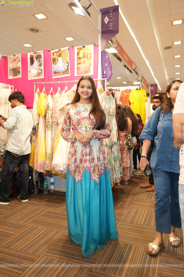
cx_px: 92
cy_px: 138
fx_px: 222
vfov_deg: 63.7
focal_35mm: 29
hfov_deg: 45.0
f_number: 4
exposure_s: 1/160
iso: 800
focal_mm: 29
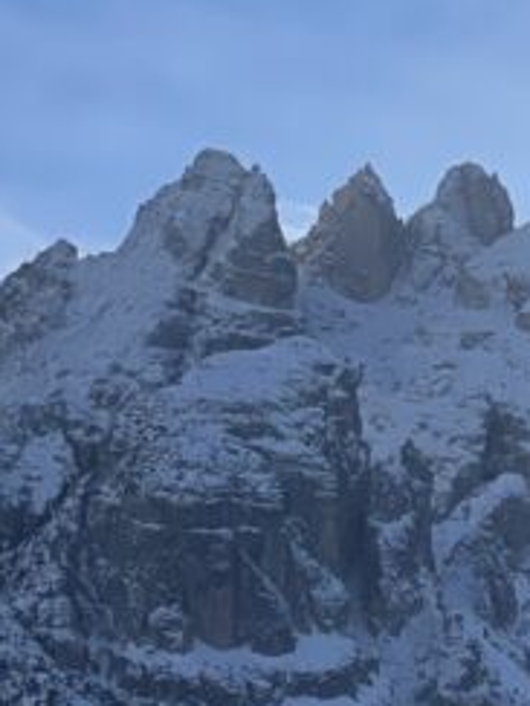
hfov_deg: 5.4
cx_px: 924
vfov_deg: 7.2
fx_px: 5491
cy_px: 1285
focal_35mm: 269
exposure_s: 1/3125
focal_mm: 7.5
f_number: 2.2
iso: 32
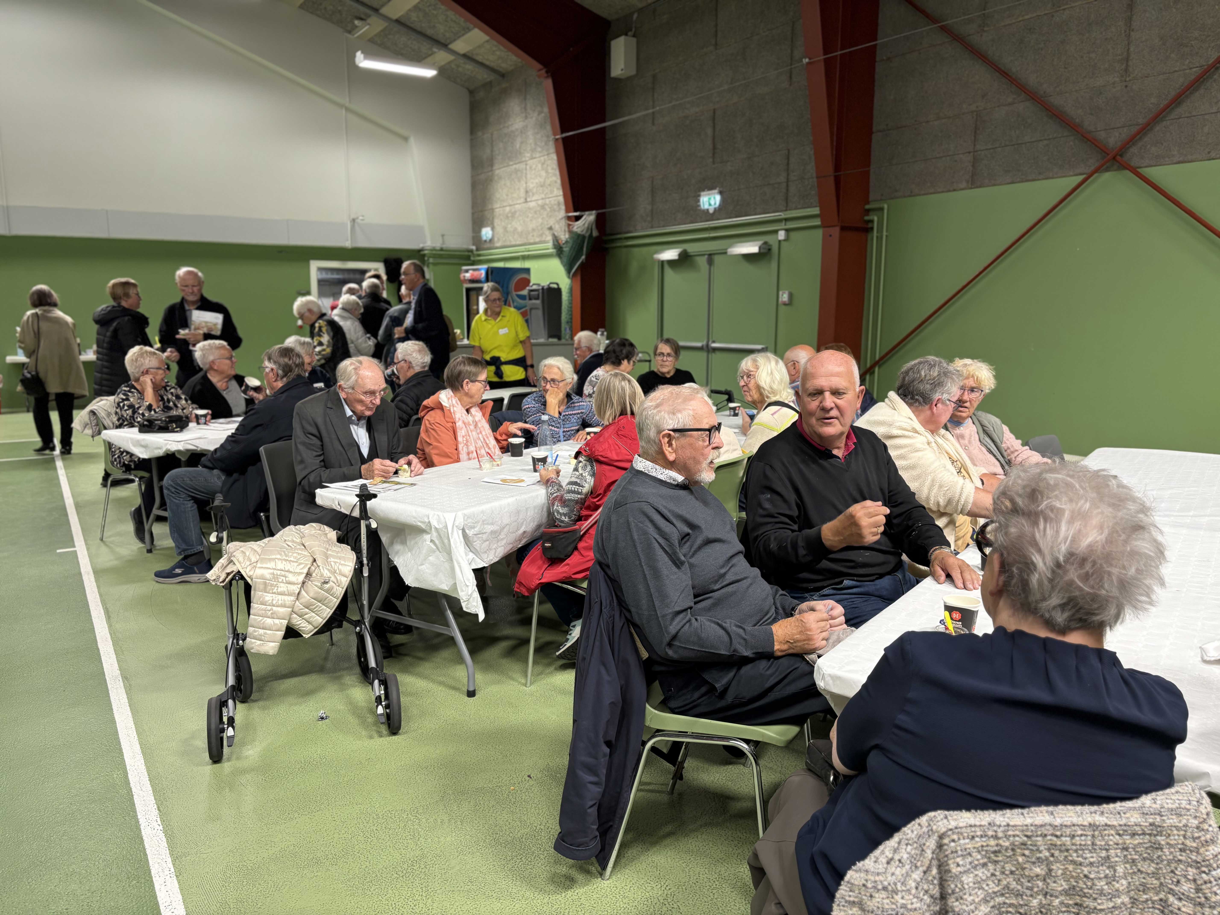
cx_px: 610
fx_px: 916
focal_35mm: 26
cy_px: 458
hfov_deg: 67.3
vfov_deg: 53.1
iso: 100
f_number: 1.6
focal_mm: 5.96
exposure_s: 1/50
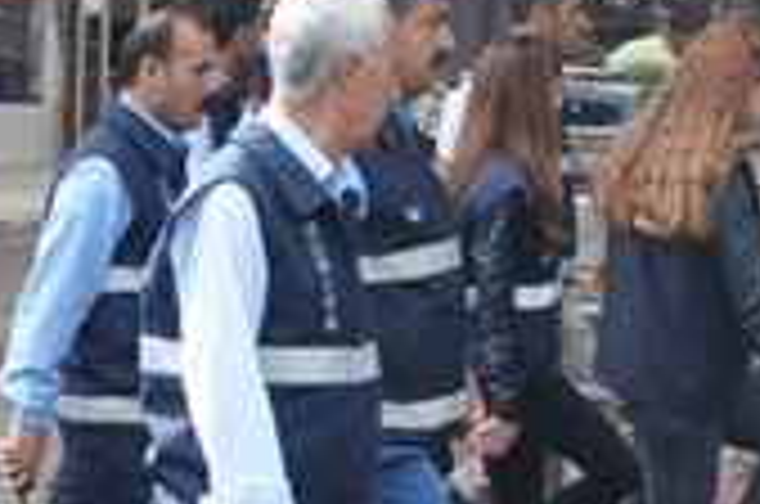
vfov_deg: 10.7
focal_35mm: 128
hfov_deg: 16.0
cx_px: 202
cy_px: 191
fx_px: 2697
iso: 200
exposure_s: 1/160
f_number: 6.3
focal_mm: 18
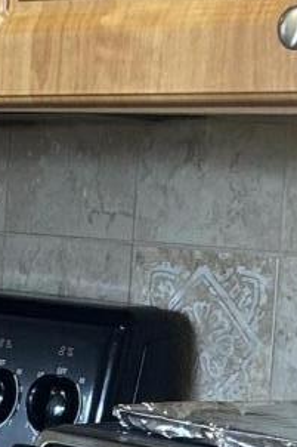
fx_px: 2217
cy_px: 366
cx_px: -505
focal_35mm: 179
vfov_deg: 11.4
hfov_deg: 7.1
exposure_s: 1/60
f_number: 1.5
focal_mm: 5.7
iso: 80
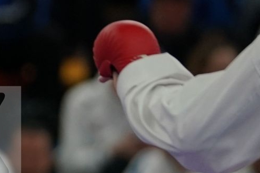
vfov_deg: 1.3
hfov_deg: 2.0
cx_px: -206
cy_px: 134
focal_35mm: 1032
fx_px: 7450
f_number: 2.8
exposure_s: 1/1000
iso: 1250
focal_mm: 189
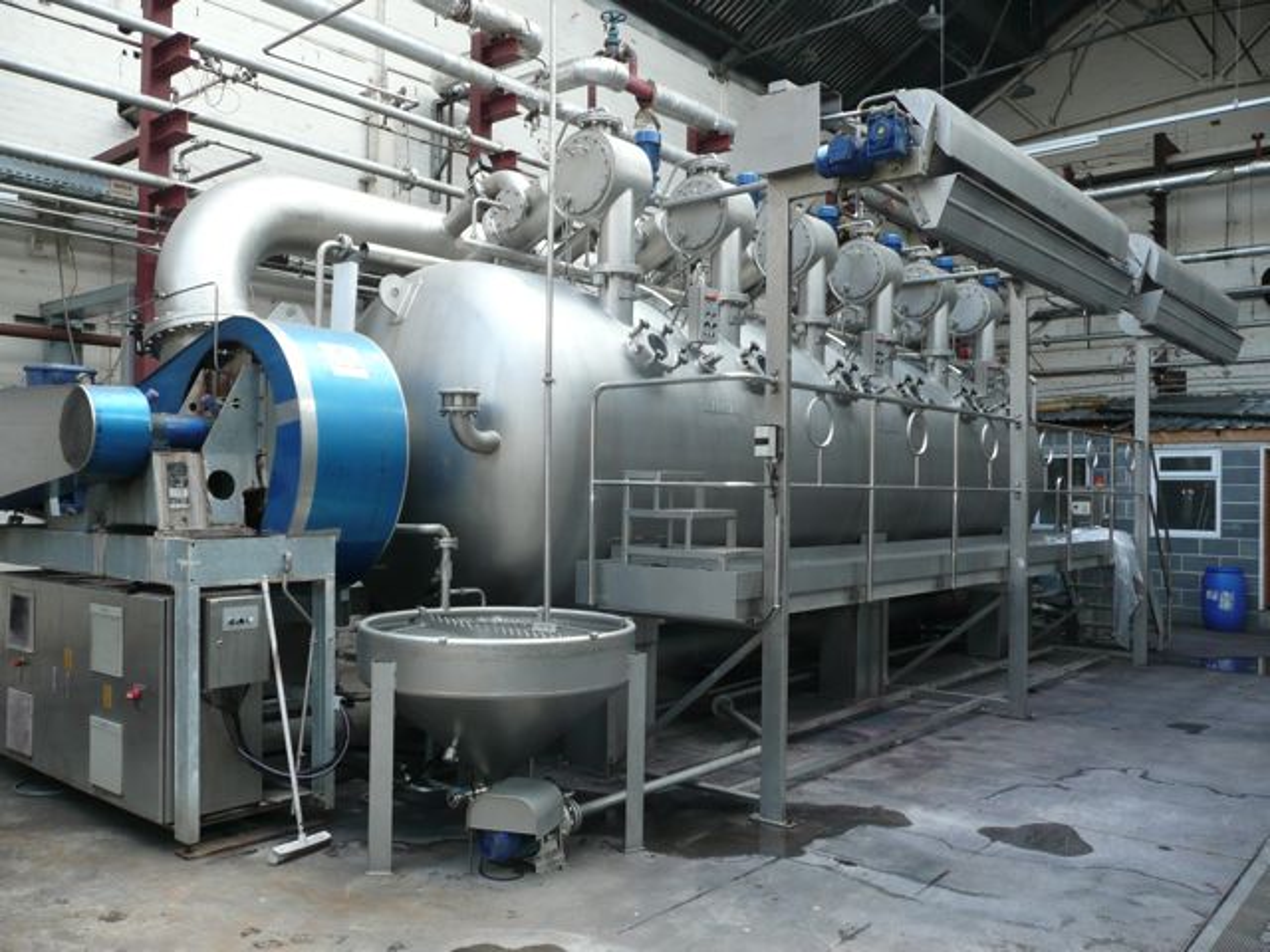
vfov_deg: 49.7
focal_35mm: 28
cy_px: 476
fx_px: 1027
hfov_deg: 63.4
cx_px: 635
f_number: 3.3
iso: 100
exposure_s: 1/30
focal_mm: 4.6
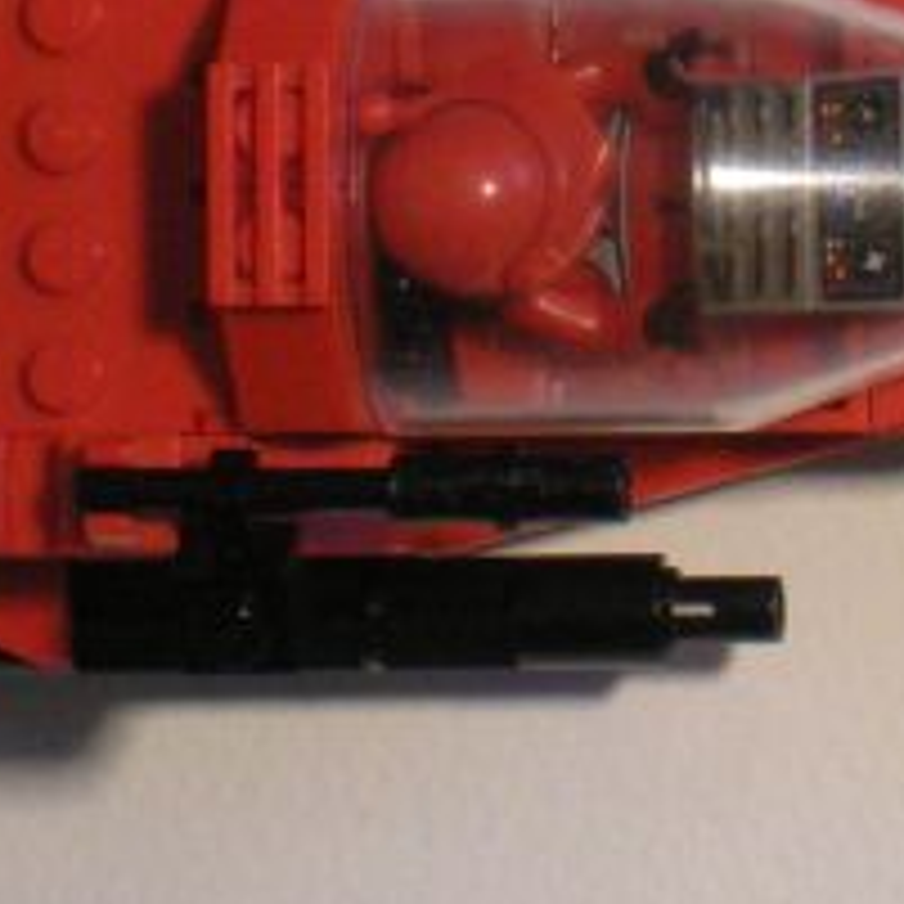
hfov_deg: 5.5
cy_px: 274
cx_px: 474
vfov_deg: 5.5
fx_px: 9425
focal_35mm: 319
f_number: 4.6
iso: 200
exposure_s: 1/118
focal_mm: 12.3
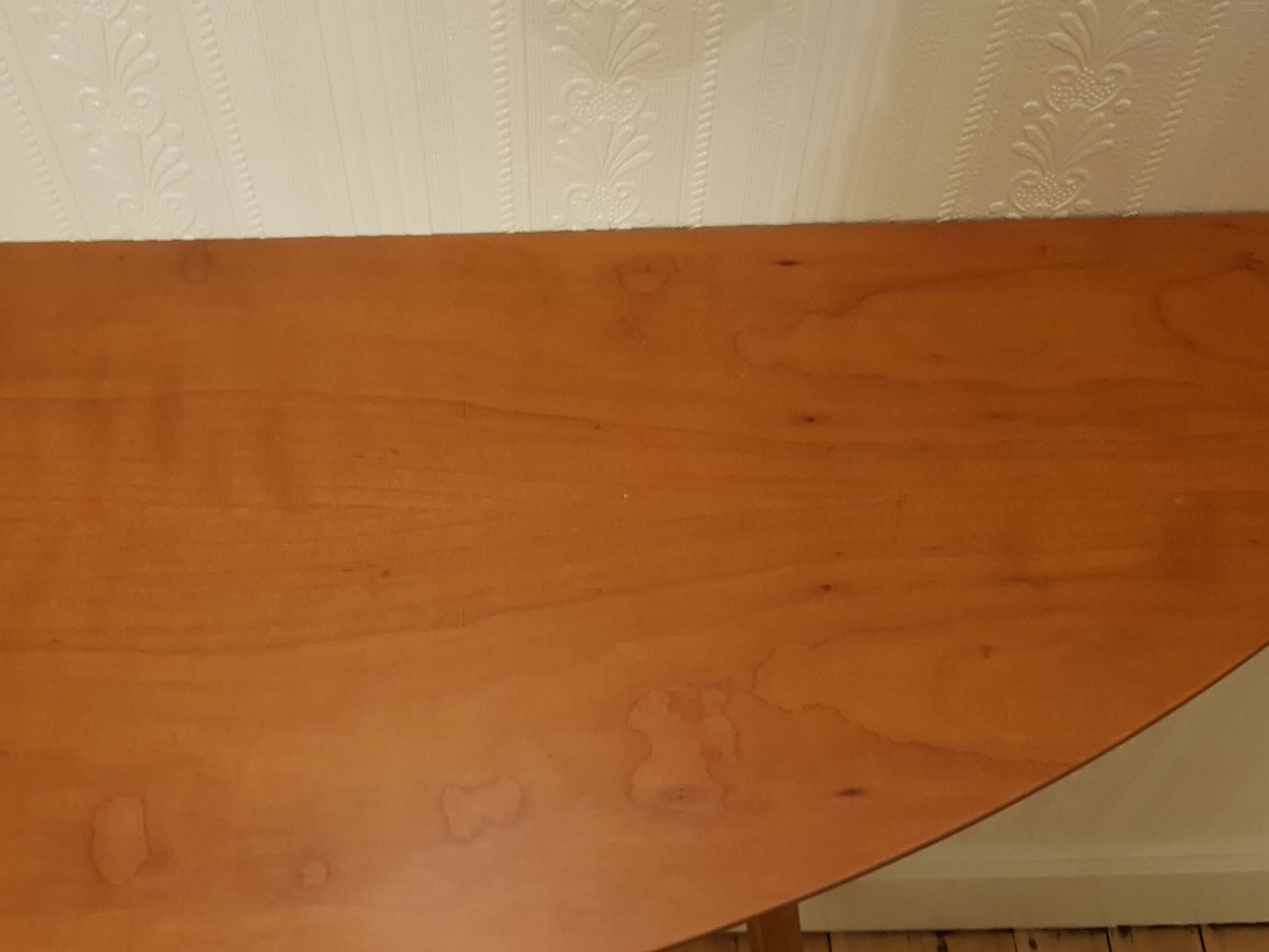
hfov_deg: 45.7
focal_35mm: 41
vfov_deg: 35.1
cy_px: 539
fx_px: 1503
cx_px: 567
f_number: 1.7
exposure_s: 1/10
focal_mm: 4.2
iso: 250
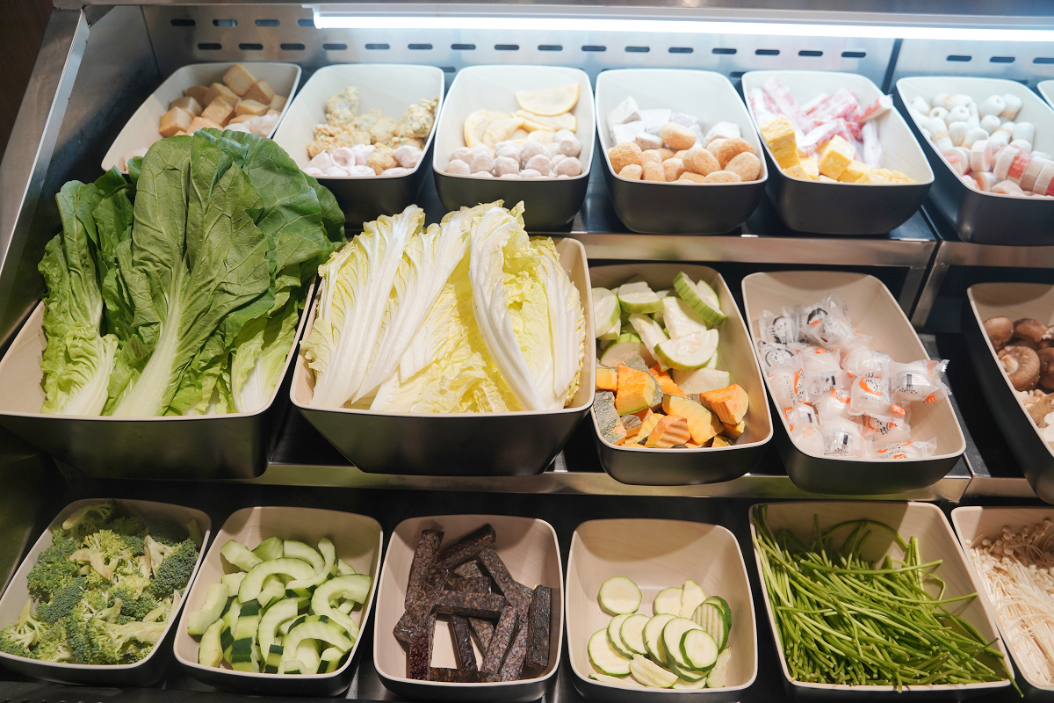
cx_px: 527
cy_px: 352
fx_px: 820
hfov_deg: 65.5
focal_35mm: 28
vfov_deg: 46.4
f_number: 4
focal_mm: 28
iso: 640
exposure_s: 1/160
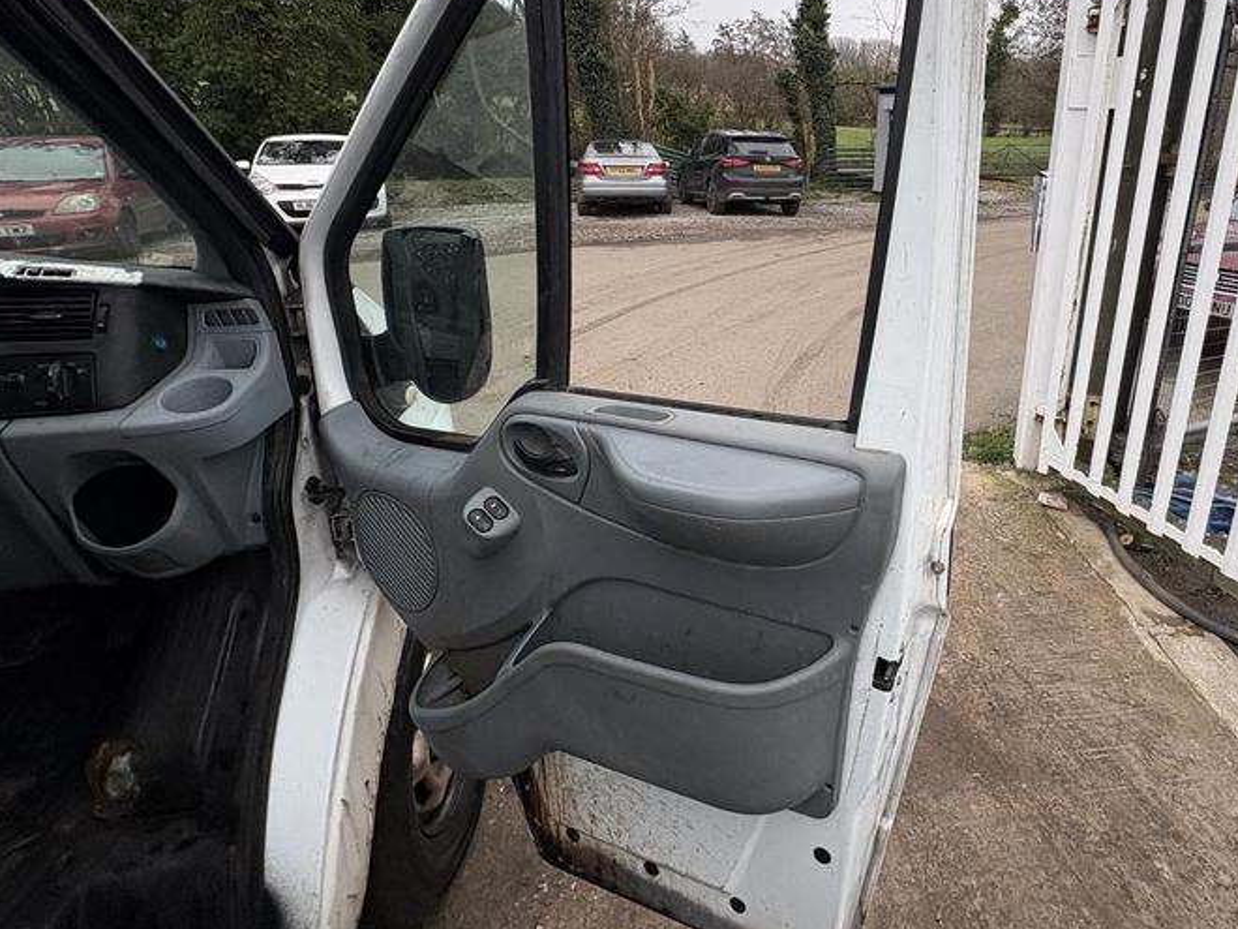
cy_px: 332
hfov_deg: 81.8
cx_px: 825
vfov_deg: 67.3
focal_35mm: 19
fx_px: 680
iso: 40
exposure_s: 1/318
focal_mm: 2.22
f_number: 2.2
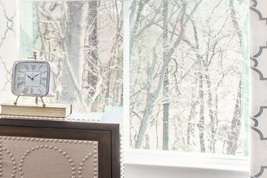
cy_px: 122
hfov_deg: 12.9
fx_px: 861
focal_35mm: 116
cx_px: -394
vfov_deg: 11.8
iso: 200
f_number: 9
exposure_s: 1/250
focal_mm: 19
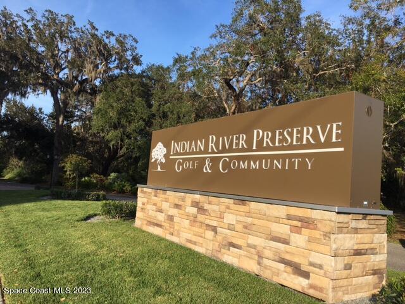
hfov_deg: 61.7
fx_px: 339
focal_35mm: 29
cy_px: 152
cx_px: 202
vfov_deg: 48.2
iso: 25
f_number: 2.2
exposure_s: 1/938
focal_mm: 4.15
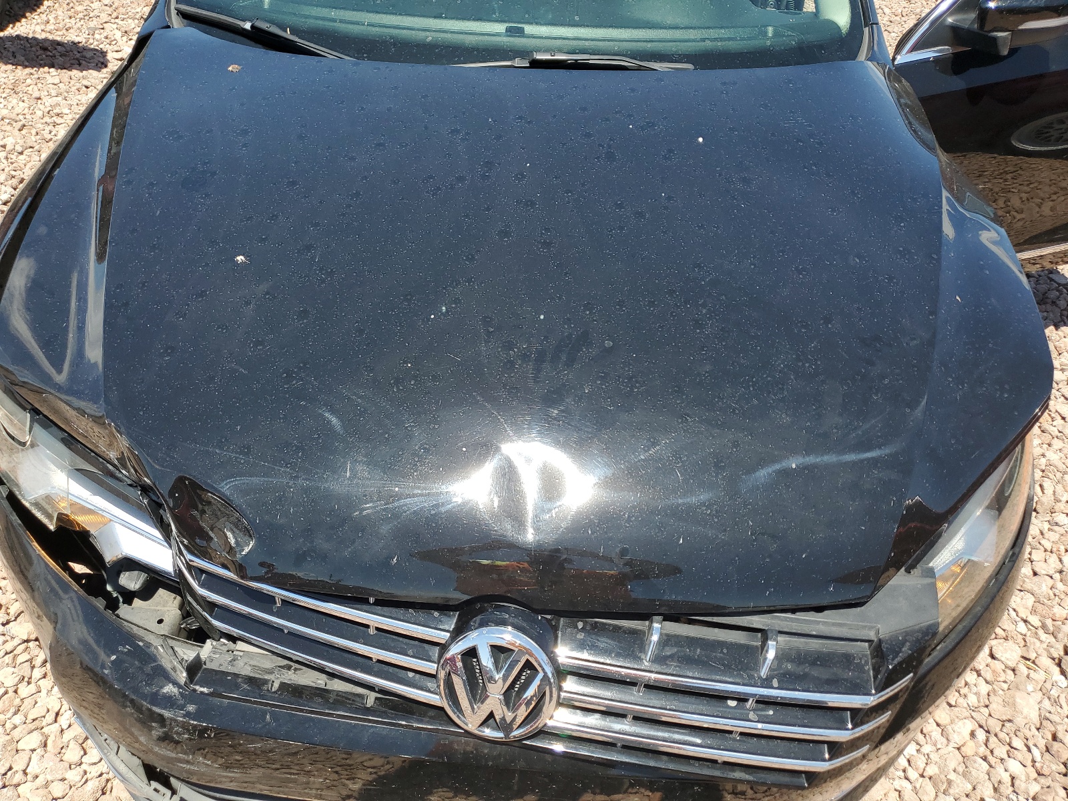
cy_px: 400
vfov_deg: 53.1
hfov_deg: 67.3
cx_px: 534
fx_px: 802
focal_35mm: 26
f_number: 1.5
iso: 50
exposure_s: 1/1667
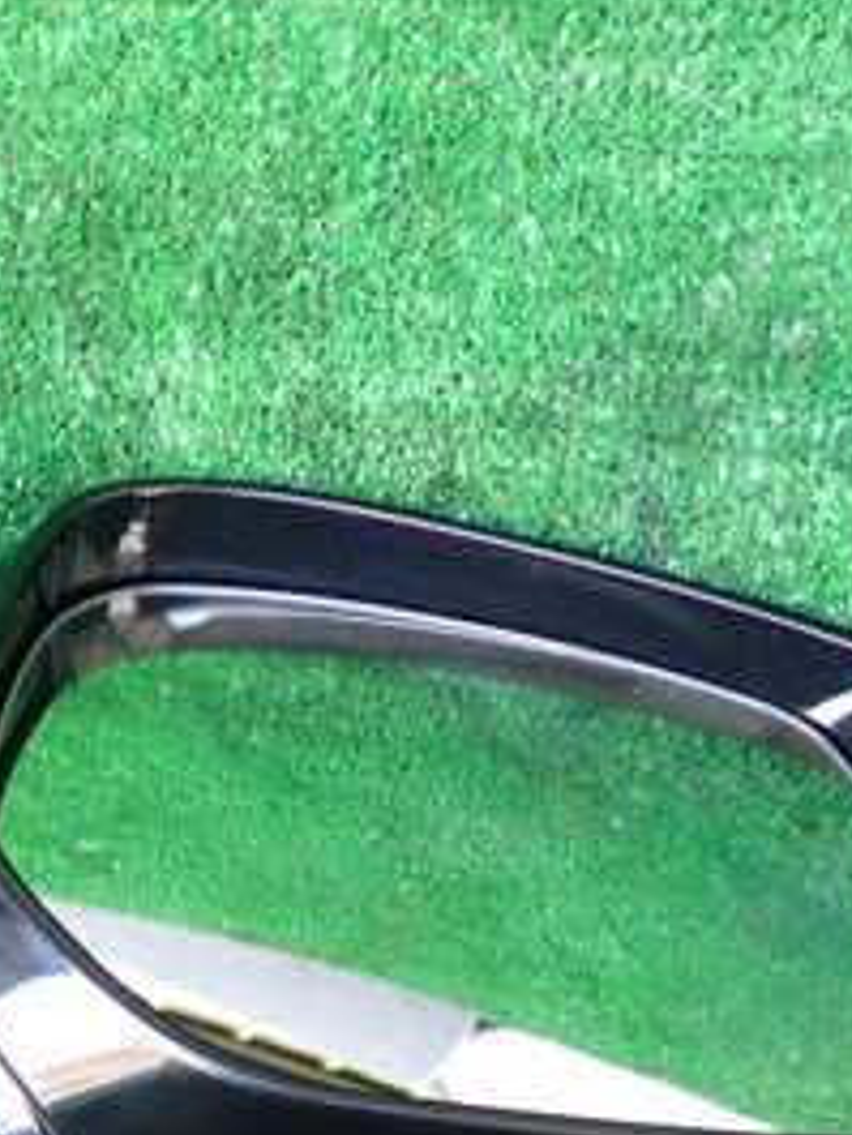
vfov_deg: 28.4
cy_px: 707
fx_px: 2230
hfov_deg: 21.3
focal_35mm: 68
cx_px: 137
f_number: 2.3
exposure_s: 1/30
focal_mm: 5.4
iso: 200
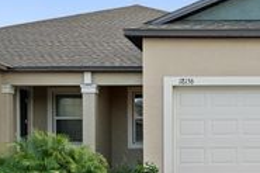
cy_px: 151
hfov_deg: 23.3
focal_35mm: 84
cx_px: 252
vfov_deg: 16.1
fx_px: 606
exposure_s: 1/20
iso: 320
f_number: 9
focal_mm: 31
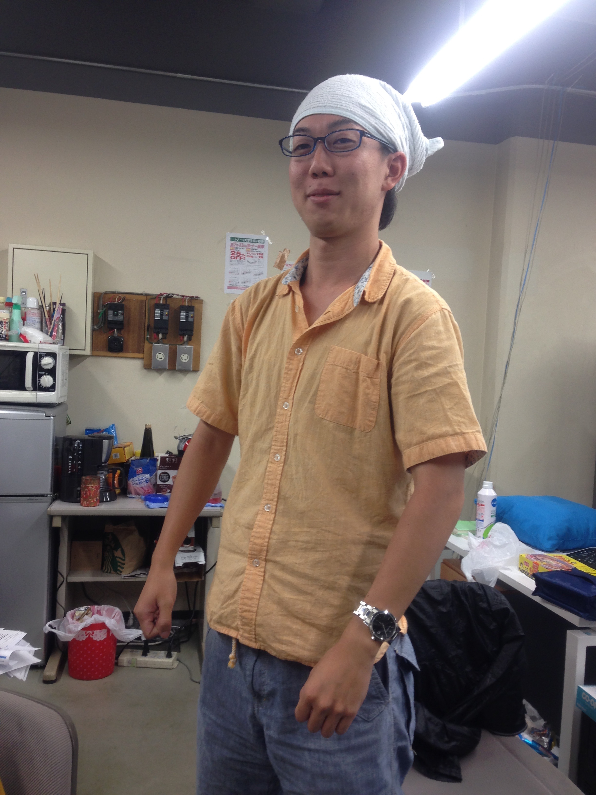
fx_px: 758
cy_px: 398
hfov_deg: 42.9
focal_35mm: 33
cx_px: 298
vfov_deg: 55.4
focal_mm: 4.12
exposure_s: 1/30
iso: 50
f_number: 2.4
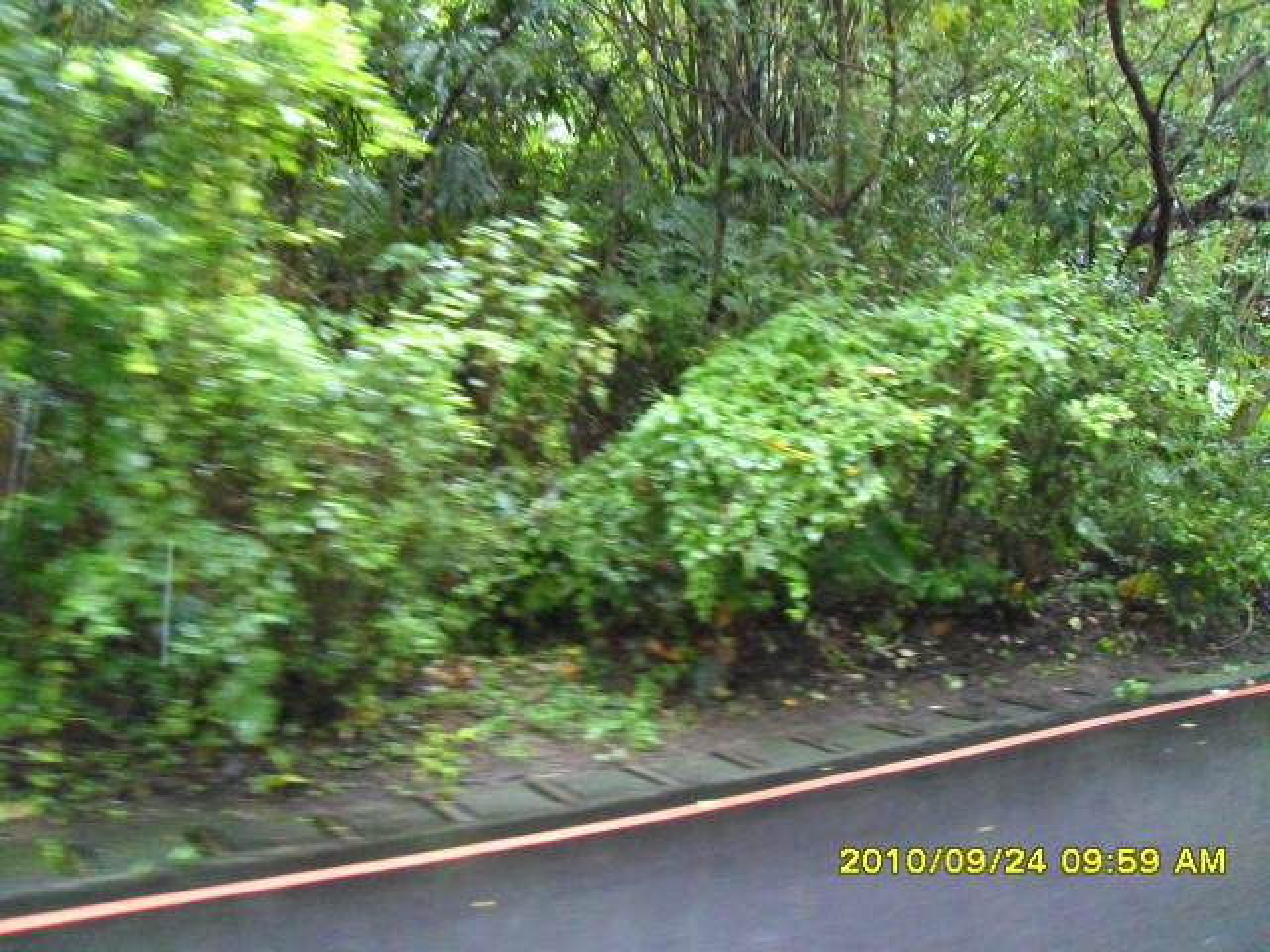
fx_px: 1284
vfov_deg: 40.7
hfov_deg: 52.6
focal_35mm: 35
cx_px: 635
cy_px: 476
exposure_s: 1/60
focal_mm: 6.2
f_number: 2.8
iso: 800
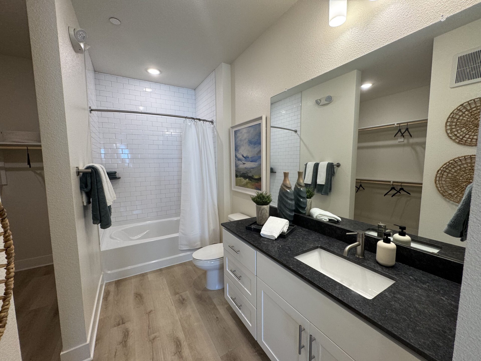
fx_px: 195
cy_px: 180
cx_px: 240
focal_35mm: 14
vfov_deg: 85.7
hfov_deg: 102.1
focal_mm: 2.22
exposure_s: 1/120
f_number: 2.2
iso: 160
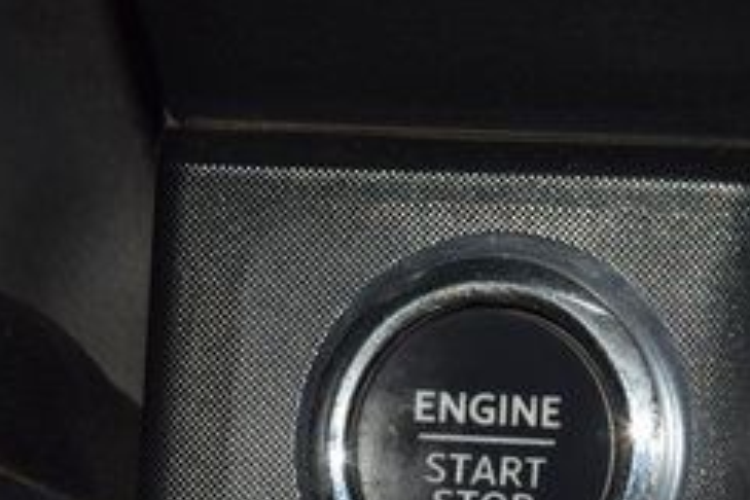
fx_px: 5770
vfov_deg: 5.0
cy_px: 452
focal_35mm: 277
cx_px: 509
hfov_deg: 7.4
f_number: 8
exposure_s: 1/125
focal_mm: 70
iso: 100
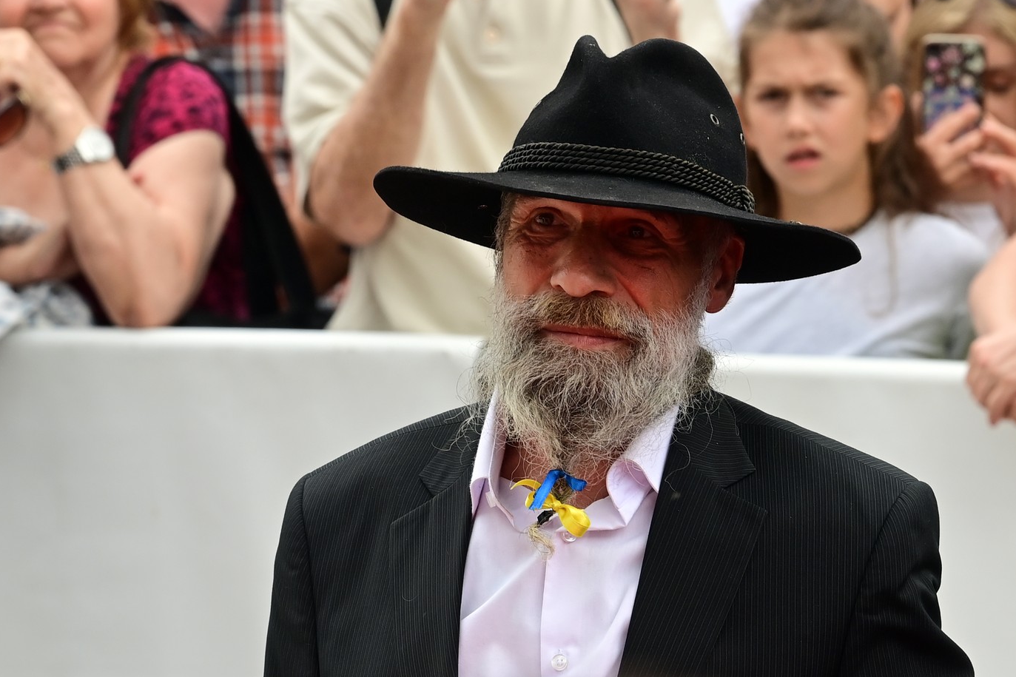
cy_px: 337
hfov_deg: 10.1
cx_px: 514
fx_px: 5756
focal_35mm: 204
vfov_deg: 6.7
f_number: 9
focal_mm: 200
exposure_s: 1/250
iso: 500
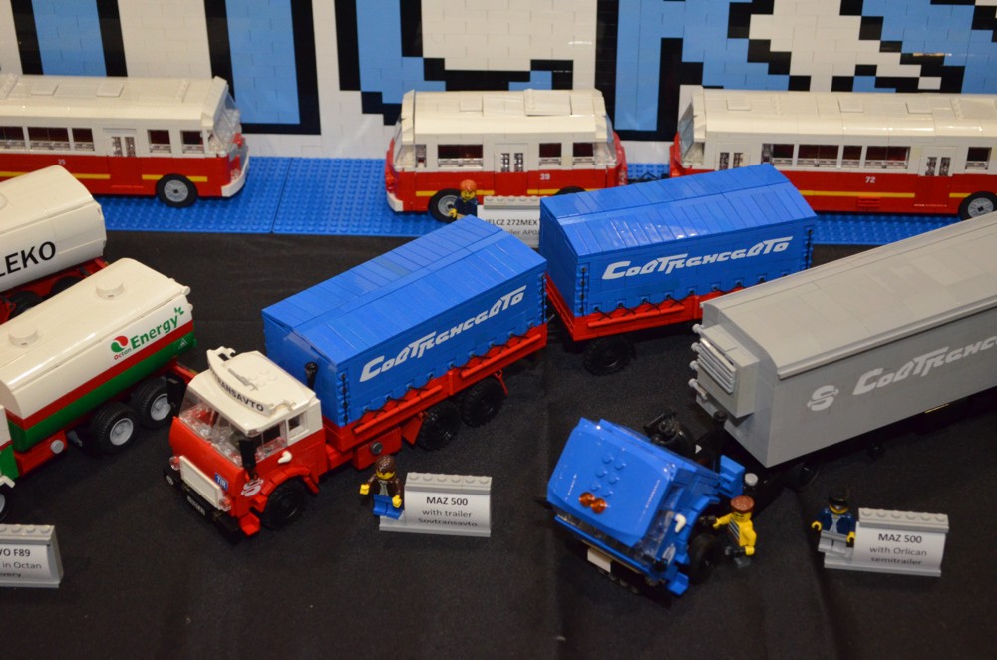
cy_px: 330
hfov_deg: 30.6
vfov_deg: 20.5
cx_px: 498
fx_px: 1824
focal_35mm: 66
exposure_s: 1/60
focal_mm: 44
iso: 2800
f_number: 5.3
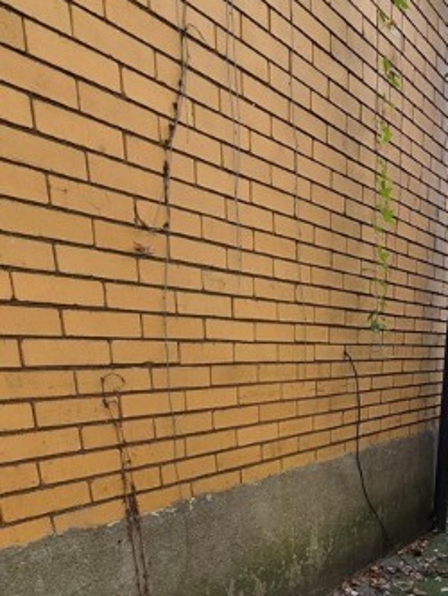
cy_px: 541
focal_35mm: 30
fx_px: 517
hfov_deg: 41.7
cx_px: 430
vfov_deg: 52.4
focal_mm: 2.2
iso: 50
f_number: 2.2
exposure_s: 1/133
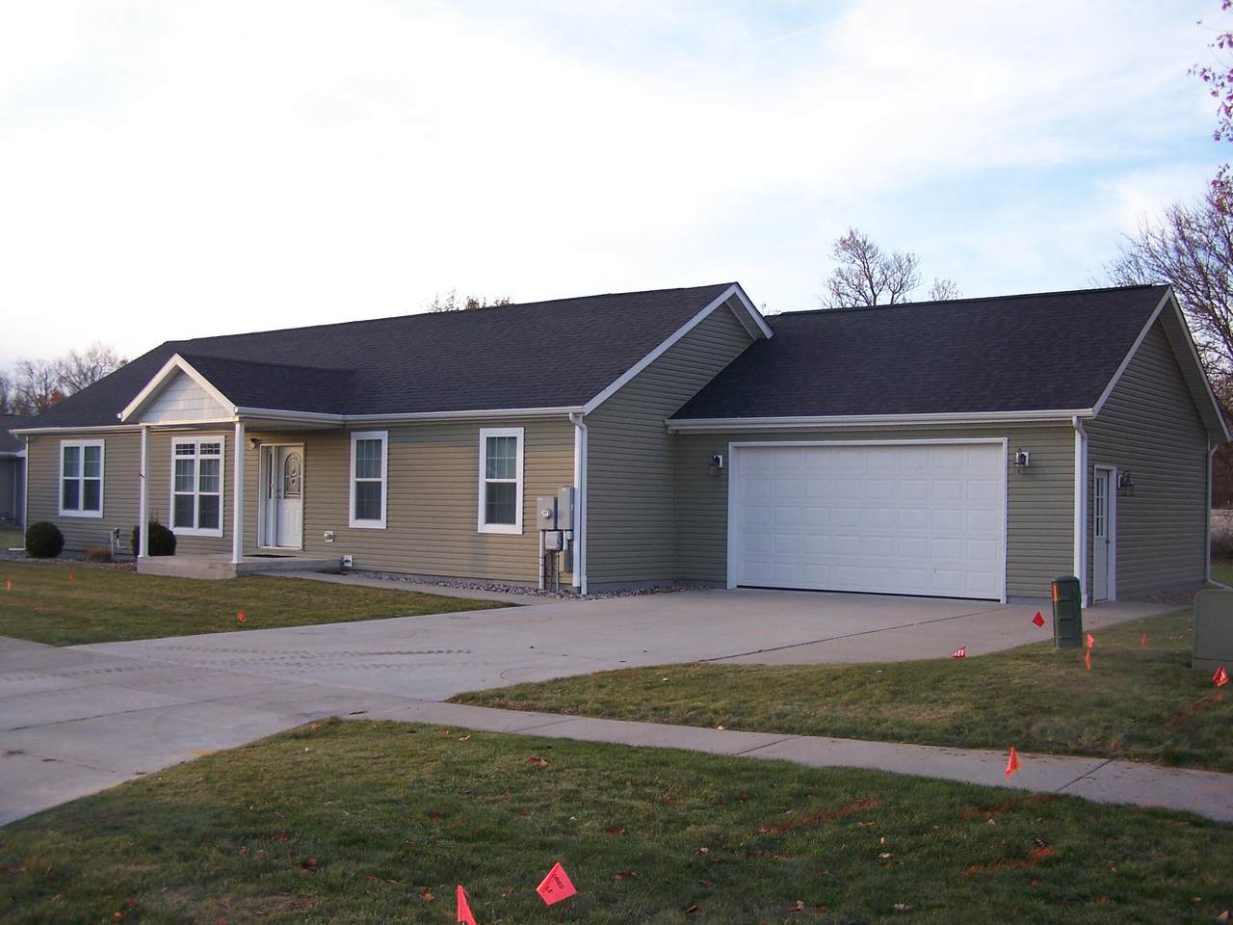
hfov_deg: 49.0
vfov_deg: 37.7
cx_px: 616
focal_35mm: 38
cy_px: 462
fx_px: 1354
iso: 80
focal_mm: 6.3
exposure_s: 1/125
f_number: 2.8
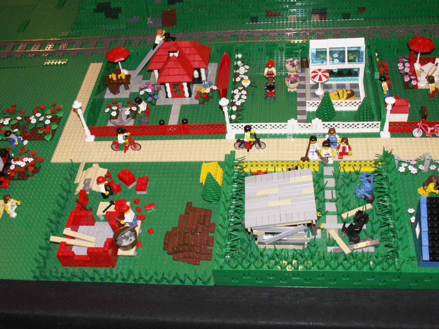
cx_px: 220
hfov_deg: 43.8
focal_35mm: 43
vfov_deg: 33.6
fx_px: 545
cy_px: 164
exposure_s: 1/50
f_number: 2.8
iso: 160
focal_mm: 7.19
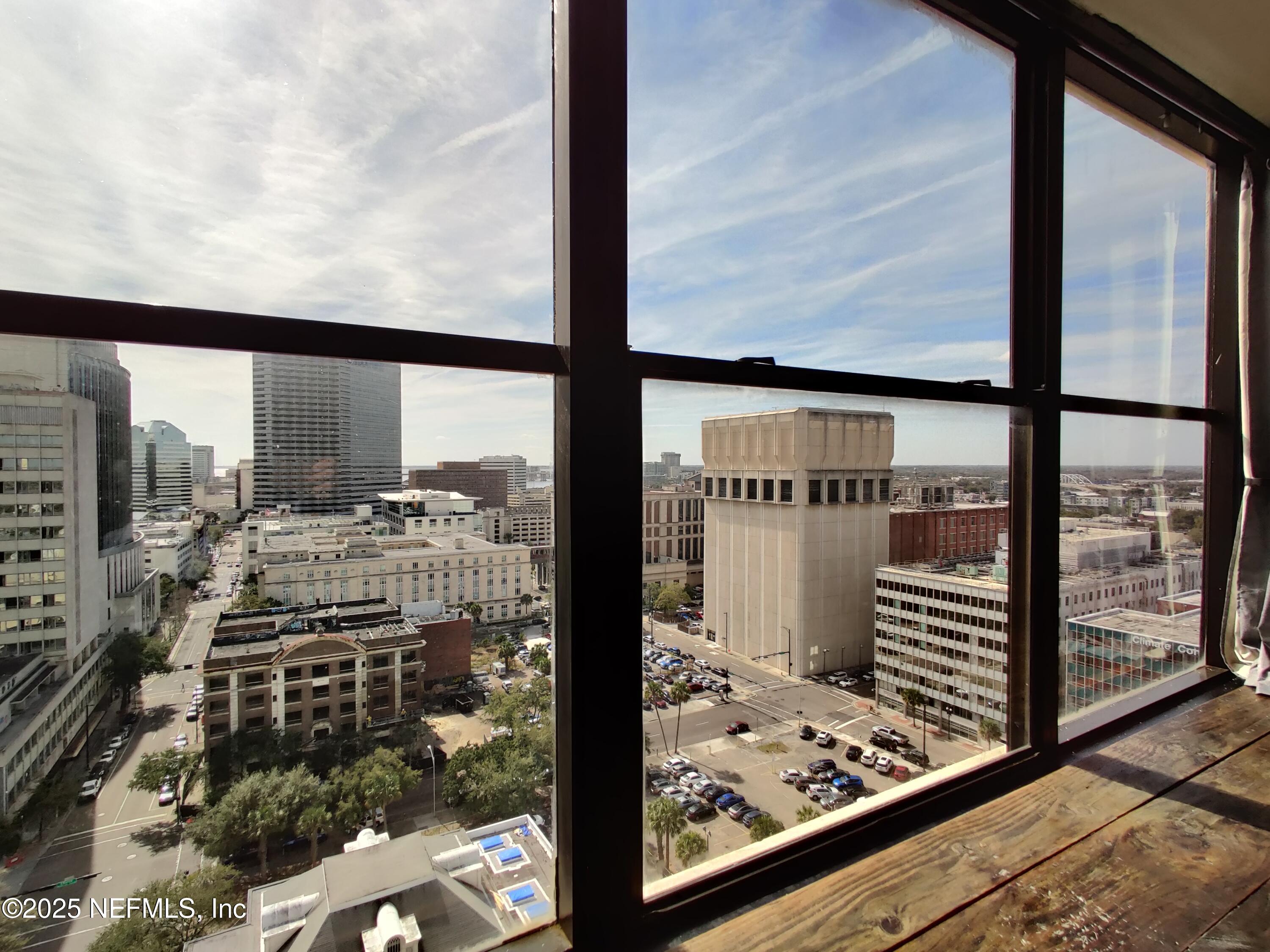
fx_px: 477
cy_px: 476
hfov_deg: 106.2
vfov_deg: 89.9
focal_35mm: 13
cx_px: 635
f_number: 2.2
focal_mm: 2.25
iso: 100
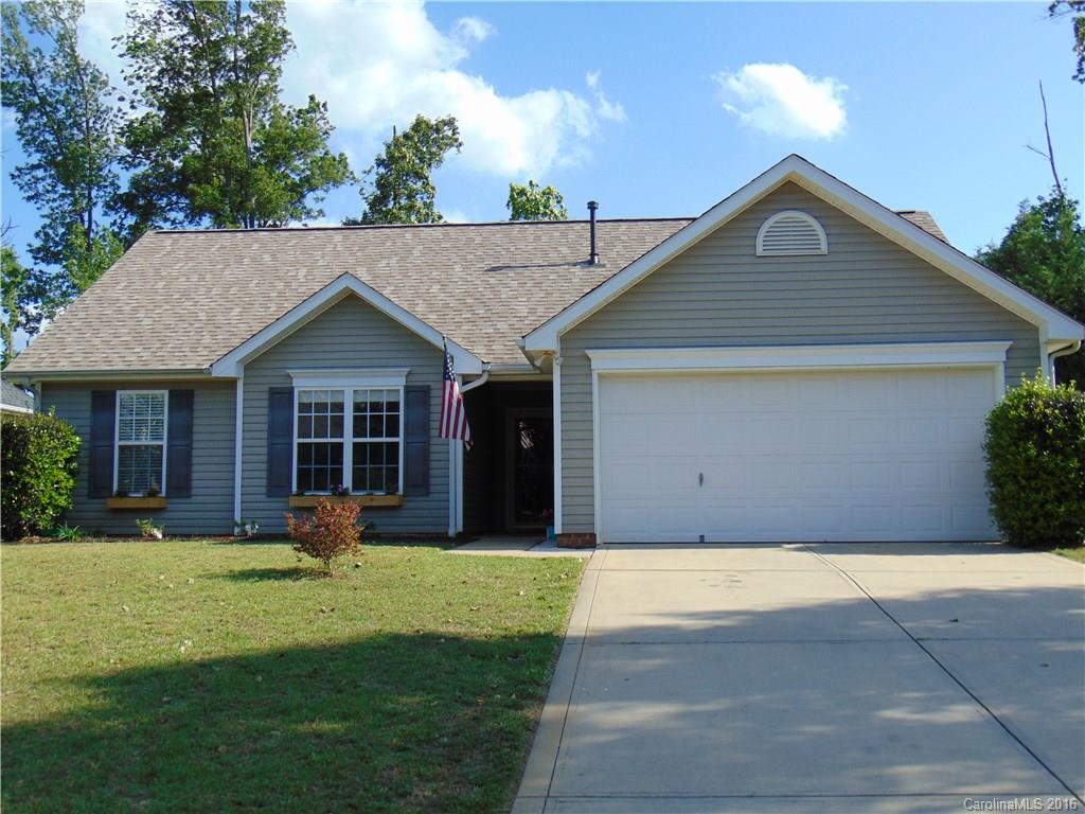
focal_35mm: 39
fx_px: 1222
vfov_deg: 36.8
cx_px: 542
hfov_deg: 47.9
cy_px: 407
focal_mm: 6.9
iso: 80
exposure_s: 1/800
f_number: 3.3
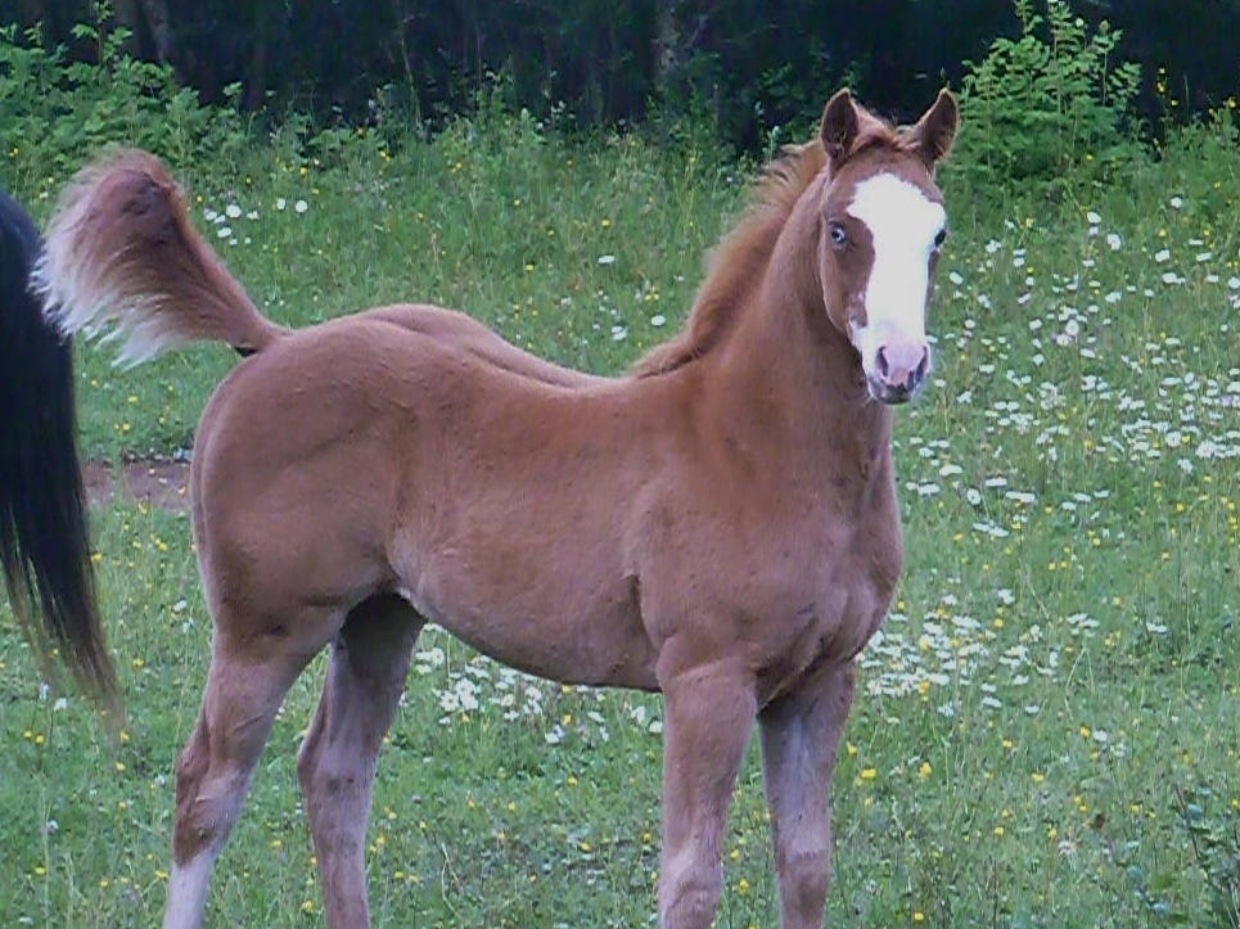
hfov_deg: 9.8
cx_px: 600
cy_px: 604
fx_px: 7197
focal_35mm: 201
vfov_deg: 7.4
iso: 800
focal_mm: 25.5
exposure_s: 1/40
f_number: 5.3
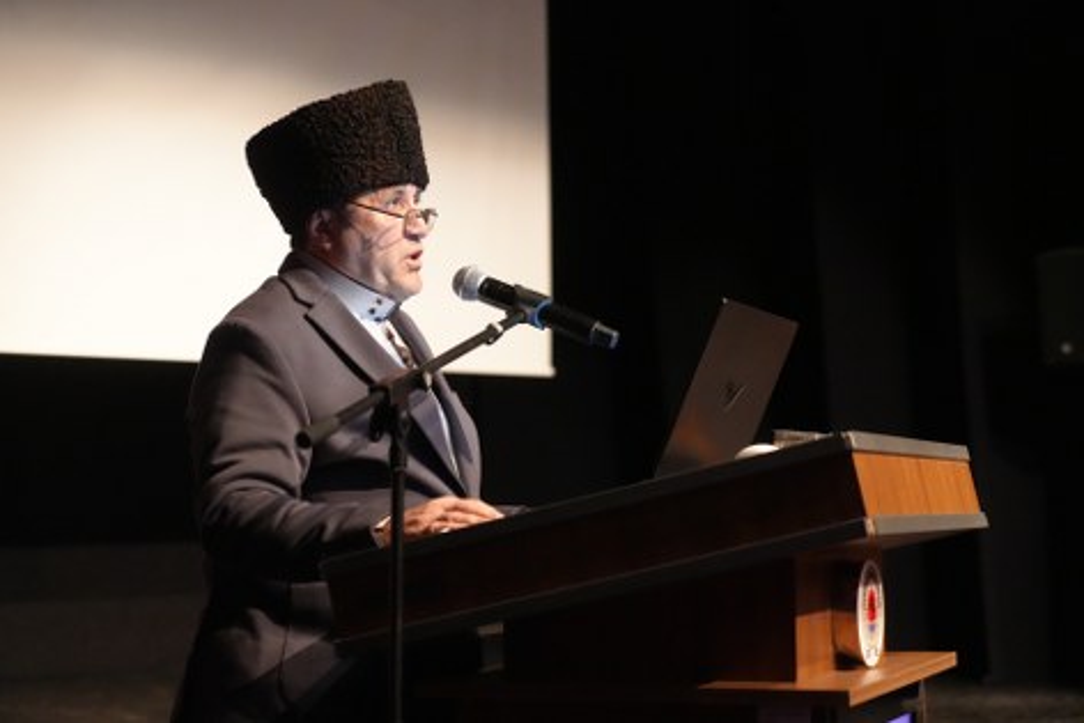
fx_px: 2108
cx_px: 542
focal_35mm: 70
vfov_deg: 19.5
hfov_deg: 28.8
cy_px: 362
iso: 12800
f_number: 4
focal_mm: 70
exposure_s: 1/125
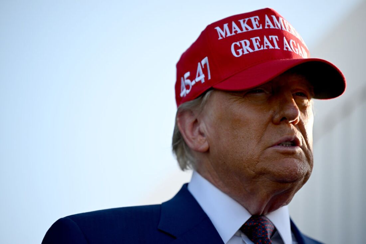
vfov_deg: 6.9
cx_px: 183
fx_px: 2034
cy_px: 122
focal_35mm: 200
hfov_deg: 10.3
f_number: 2.8
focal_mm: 200
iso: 250
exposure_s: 1/2000
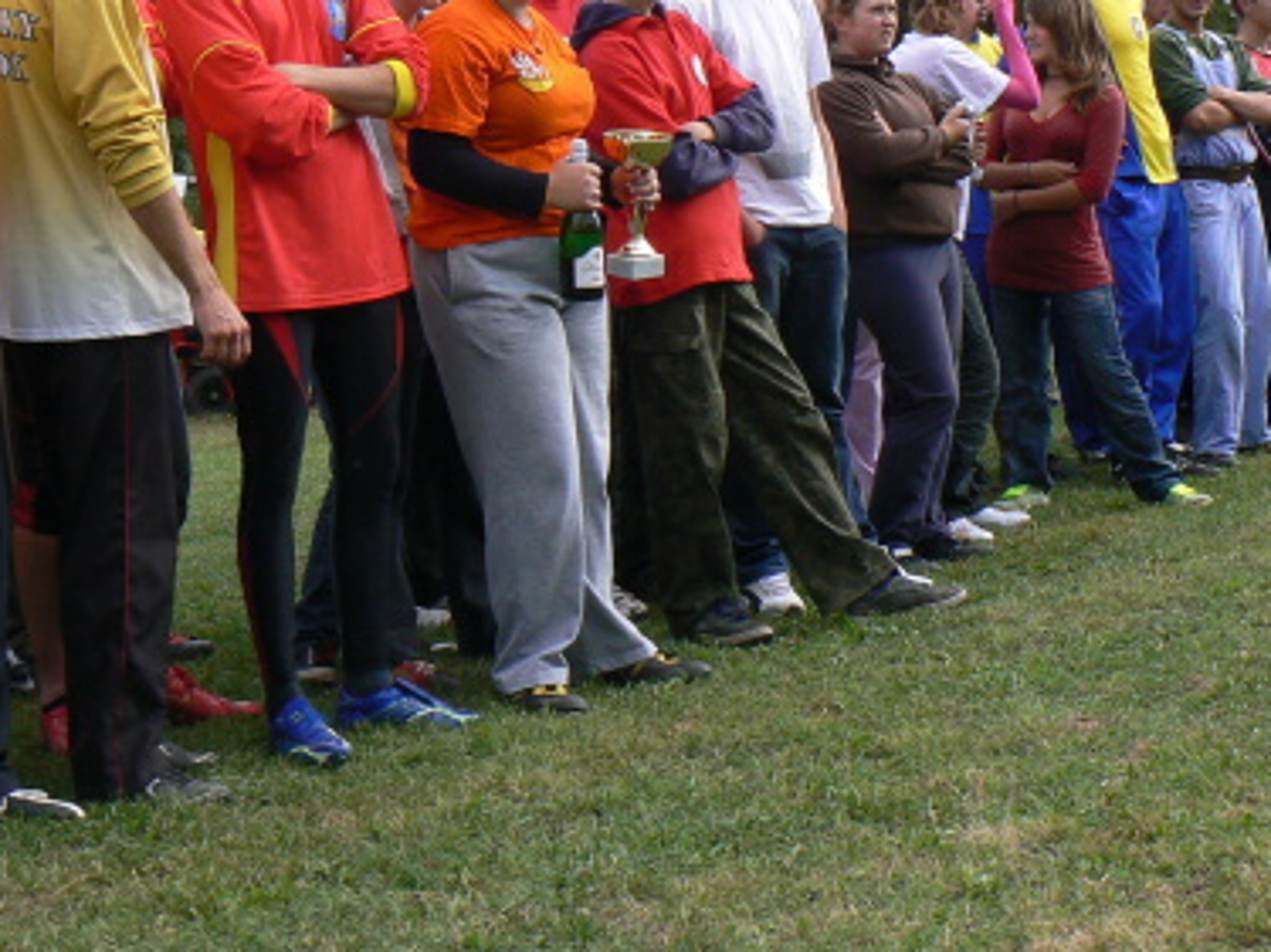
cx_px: 451
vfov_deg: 20.4
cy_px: 161
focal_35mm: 71
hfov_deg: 27.3
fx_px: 2606
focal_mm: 6
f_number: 5.6
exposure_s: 1/200
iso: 80
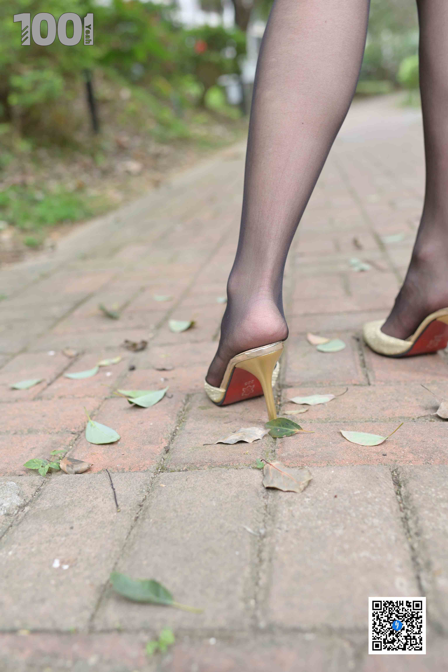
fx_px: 653
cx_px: 224
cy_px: 336
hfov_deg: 37.9
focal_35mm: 35
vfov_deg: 54.4
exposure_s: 1/160
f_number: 3.5
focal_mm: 35
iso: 200
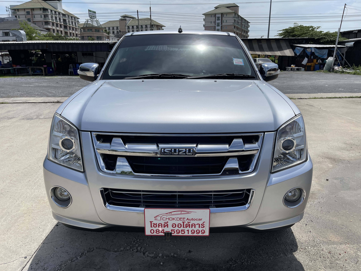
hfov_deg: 67.3
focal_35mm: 26
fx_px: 271
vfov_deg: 53.1
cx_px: 180
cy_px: 136
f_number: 1.6
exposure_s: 1/7407
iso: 32
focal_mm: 5.1
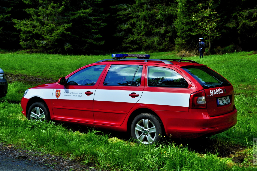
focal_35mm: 52
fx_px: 374
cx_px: 128
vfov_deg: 25.7
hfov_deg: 37.9
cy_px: 86
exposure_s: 1/125
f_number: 11
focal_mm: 35
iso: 200
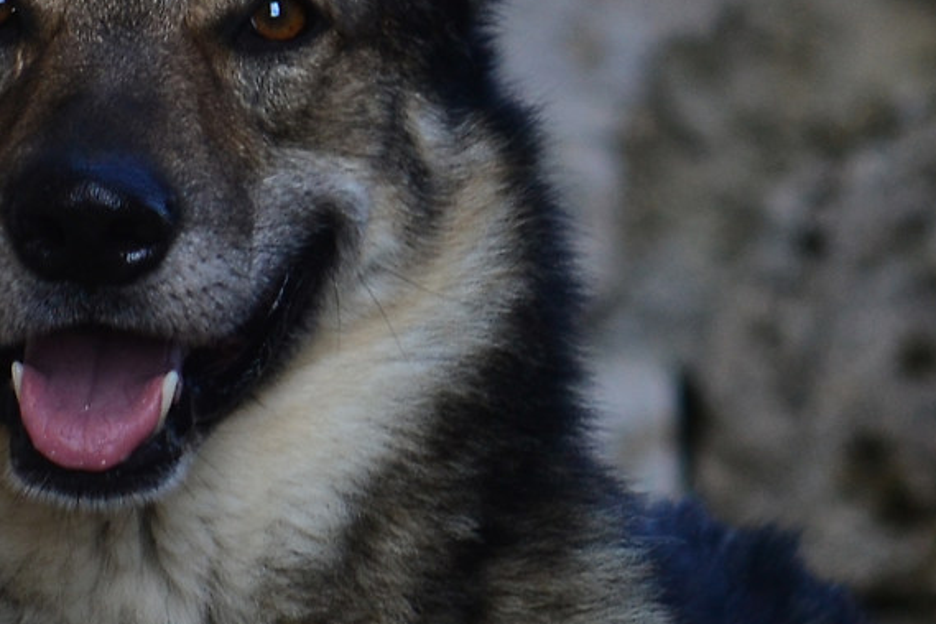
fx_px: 39480
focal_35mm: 1519
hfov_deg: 1.4
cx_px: 263
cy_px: 109
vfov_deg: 0.9
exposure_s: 1/320
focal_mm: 240
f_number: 5.3
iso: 200
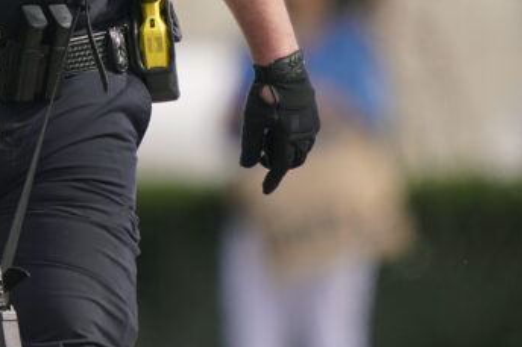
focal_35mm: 2383
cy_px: -66
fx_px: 34535
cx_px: -102
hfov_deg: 0.9
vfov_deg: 0.6
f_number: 5.6
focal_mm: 800
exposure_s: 1/2500
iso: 1250
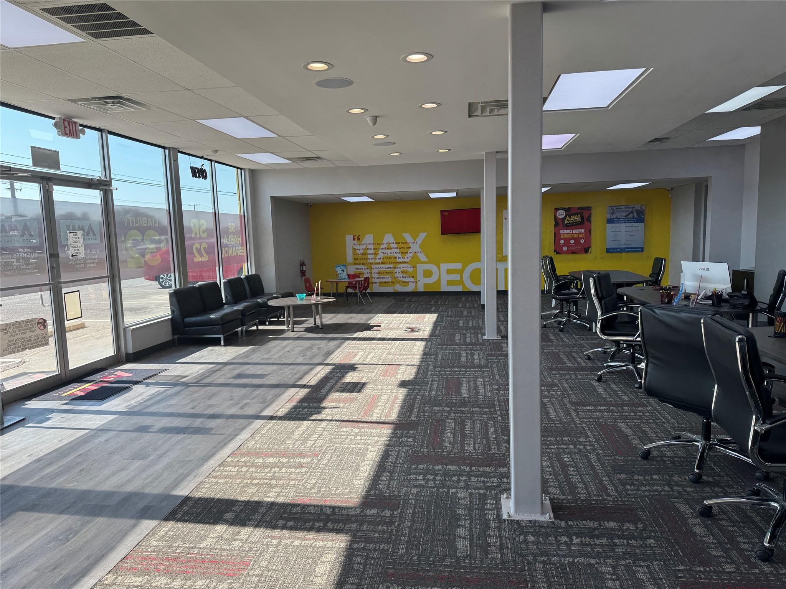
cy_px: 294
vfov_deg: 56.8
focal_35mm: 24
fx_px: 545
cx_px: 393
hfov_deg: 71.6
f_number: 1.78
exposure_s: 1/980
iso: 80
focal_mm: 6.76
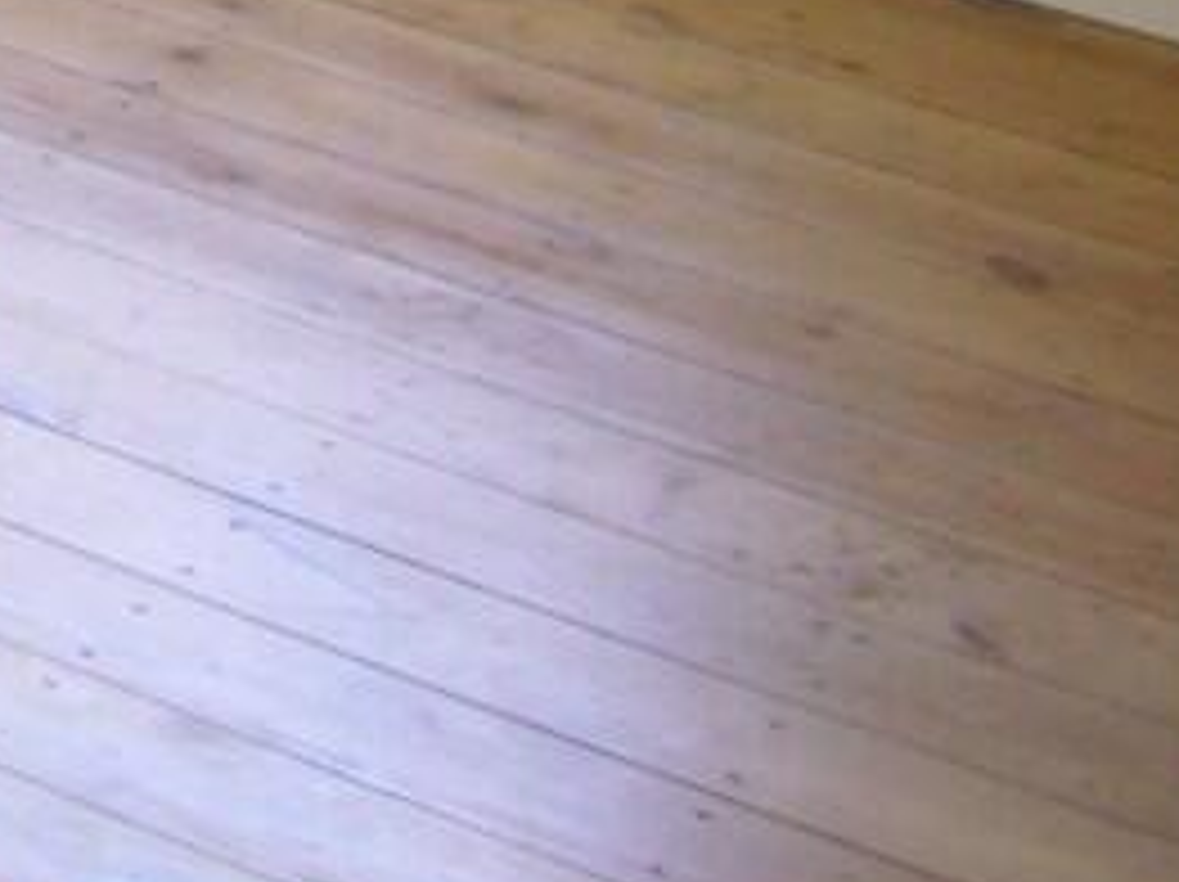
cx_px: -850
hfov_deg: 13.2
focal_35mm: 137
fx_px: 4662
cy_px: -639
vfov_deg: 10.3
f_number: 2.8
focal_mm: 5.8
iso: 160
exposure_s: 1/30
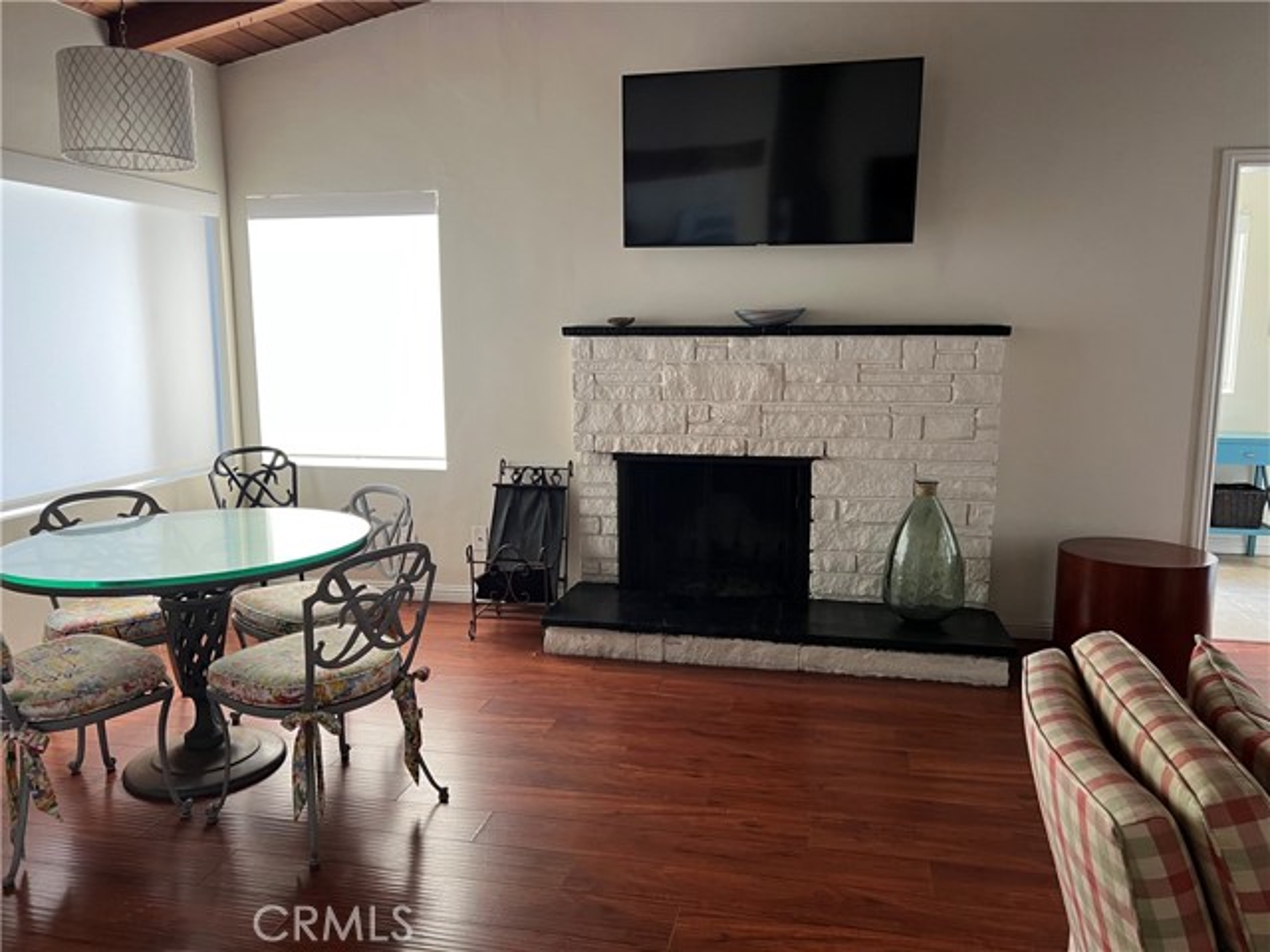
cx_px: 635
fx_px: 954
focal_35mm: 26
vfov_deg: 53.1
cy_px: 476
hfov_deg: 67.3
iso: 125
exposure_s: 1/96
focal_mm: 5.7
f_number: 1.5
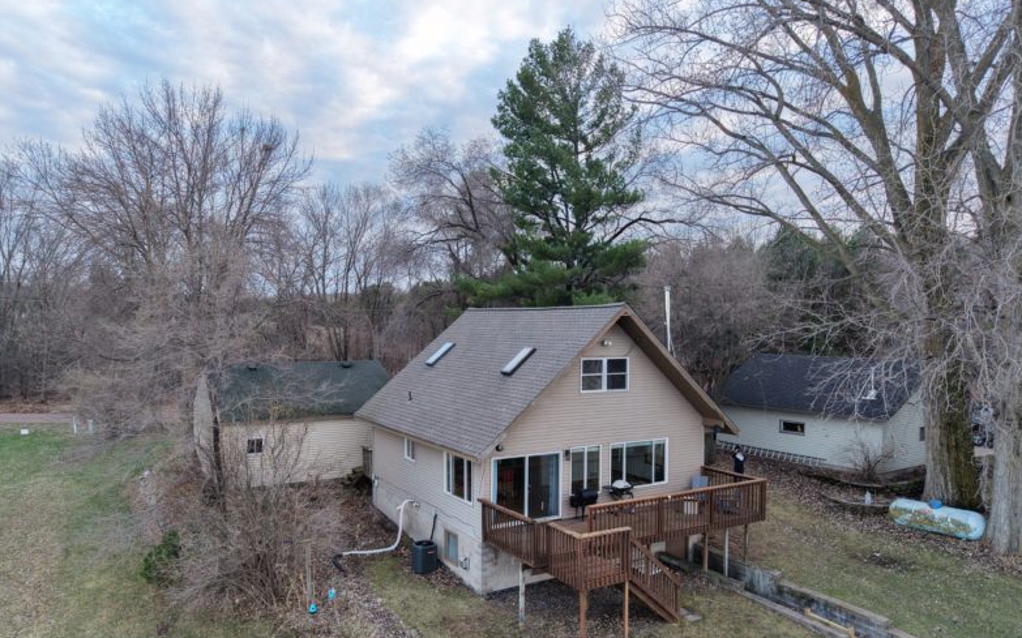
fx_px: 724
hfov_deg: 70.4
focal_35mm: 26
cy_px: 352
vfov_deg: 47.5
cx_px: 512
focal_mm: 8.67
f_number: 1.8
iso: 400
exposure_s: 1/250
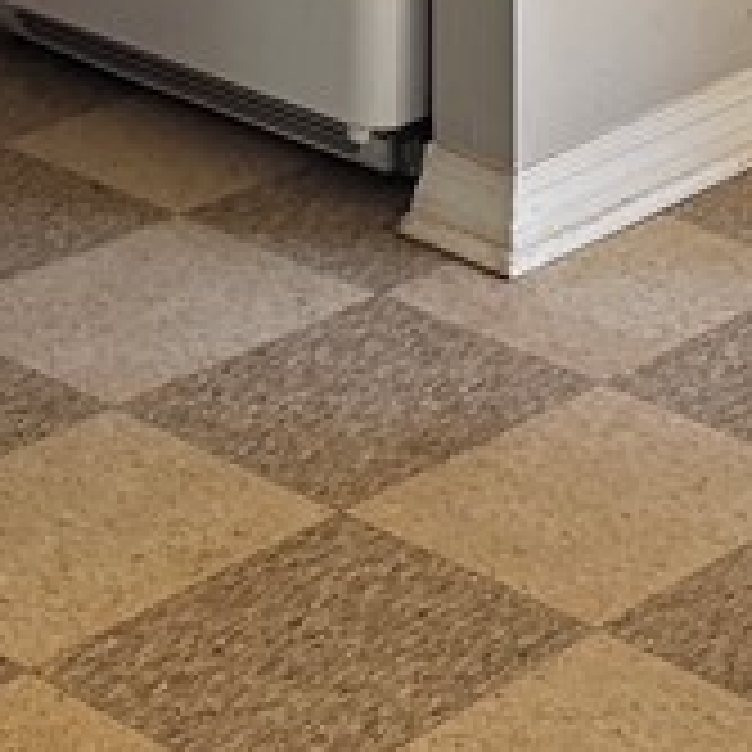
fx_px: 3195
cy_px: -784
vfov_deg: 11.9
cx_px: 1198
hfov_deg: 12.6
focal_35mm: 130
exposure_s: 1/107
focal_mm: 6.76
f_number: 1.78
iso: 200
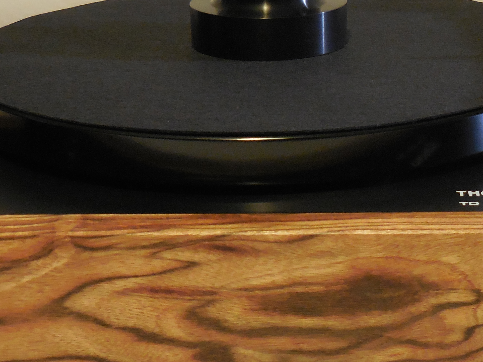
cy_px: 107
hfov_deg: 24.4
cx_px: 363
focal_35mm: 79
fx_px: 1102
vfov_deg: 18.6
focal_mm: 5.9
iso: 400
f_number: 3.7
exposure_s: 1/10
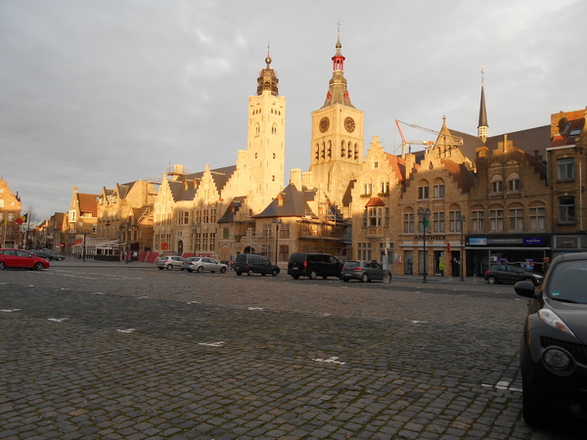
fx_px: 441
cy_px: 220
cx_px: 294
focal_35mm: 26
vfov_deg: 53.1
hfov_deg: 67.3
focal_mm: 4.6
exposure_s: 1/125
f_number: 3.2
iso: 80
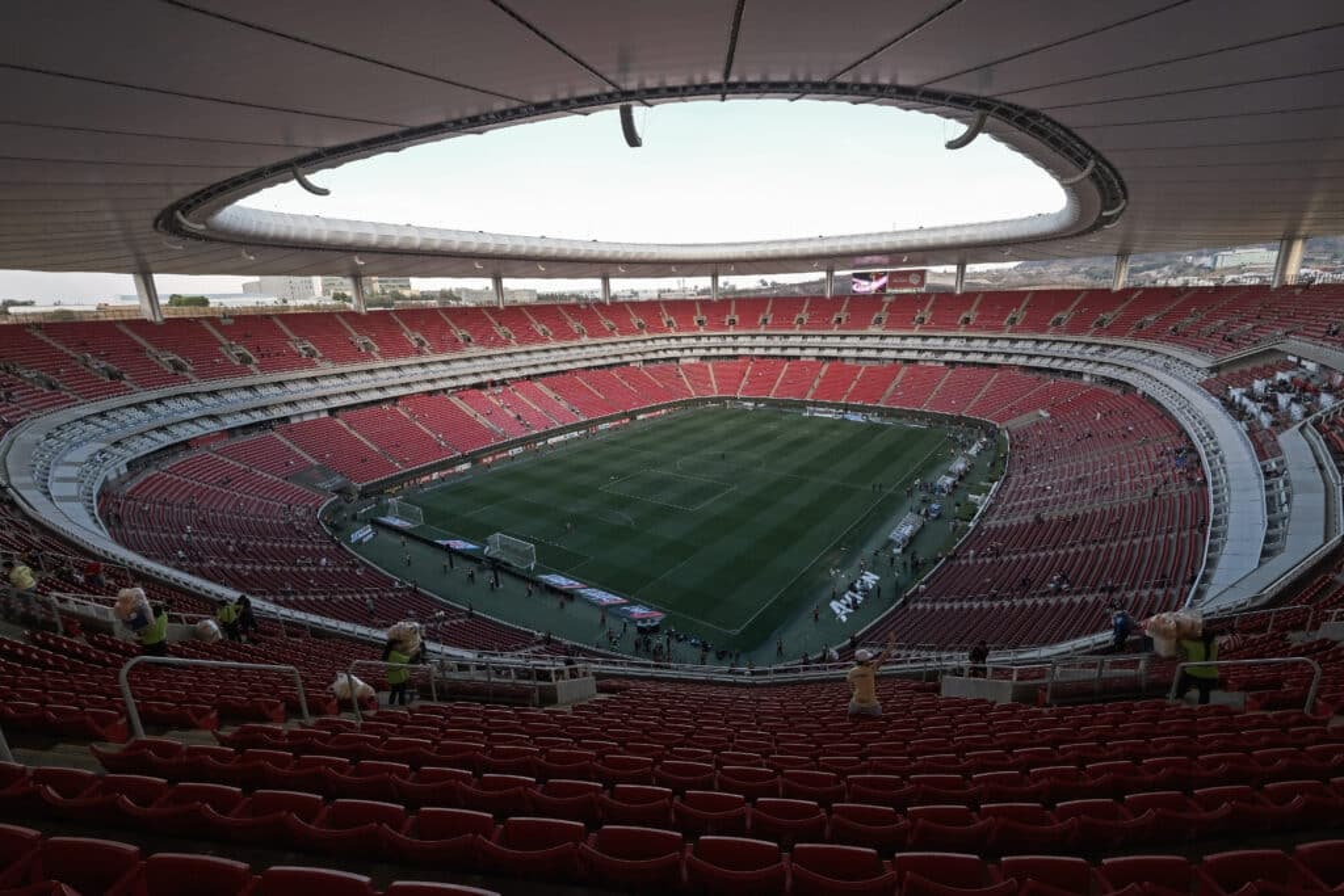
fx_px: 560
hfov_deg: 100.4
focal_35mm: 15
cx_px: 672
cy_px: 448
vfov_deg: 77.3
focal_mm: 10
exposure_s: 1/200
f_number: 7.1
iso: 640
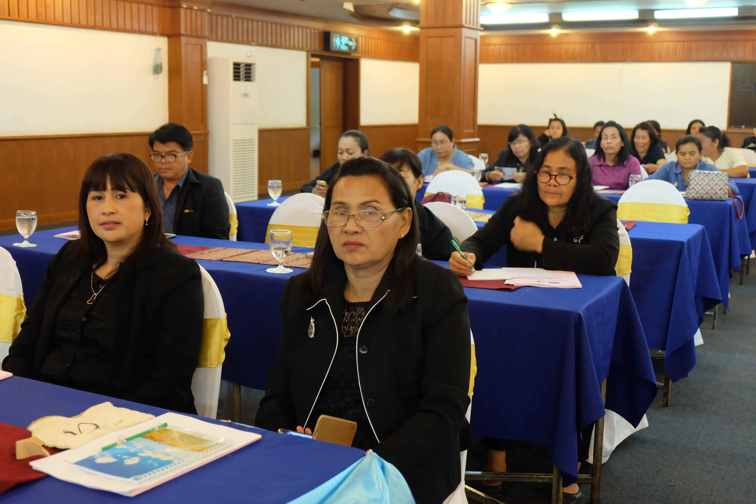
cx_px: 378
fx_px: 882
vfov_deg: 31.9
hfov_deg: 46.4
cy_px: 252
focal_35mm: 42
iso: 3200
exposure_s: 1/28
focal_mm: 28.2
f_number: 4.5
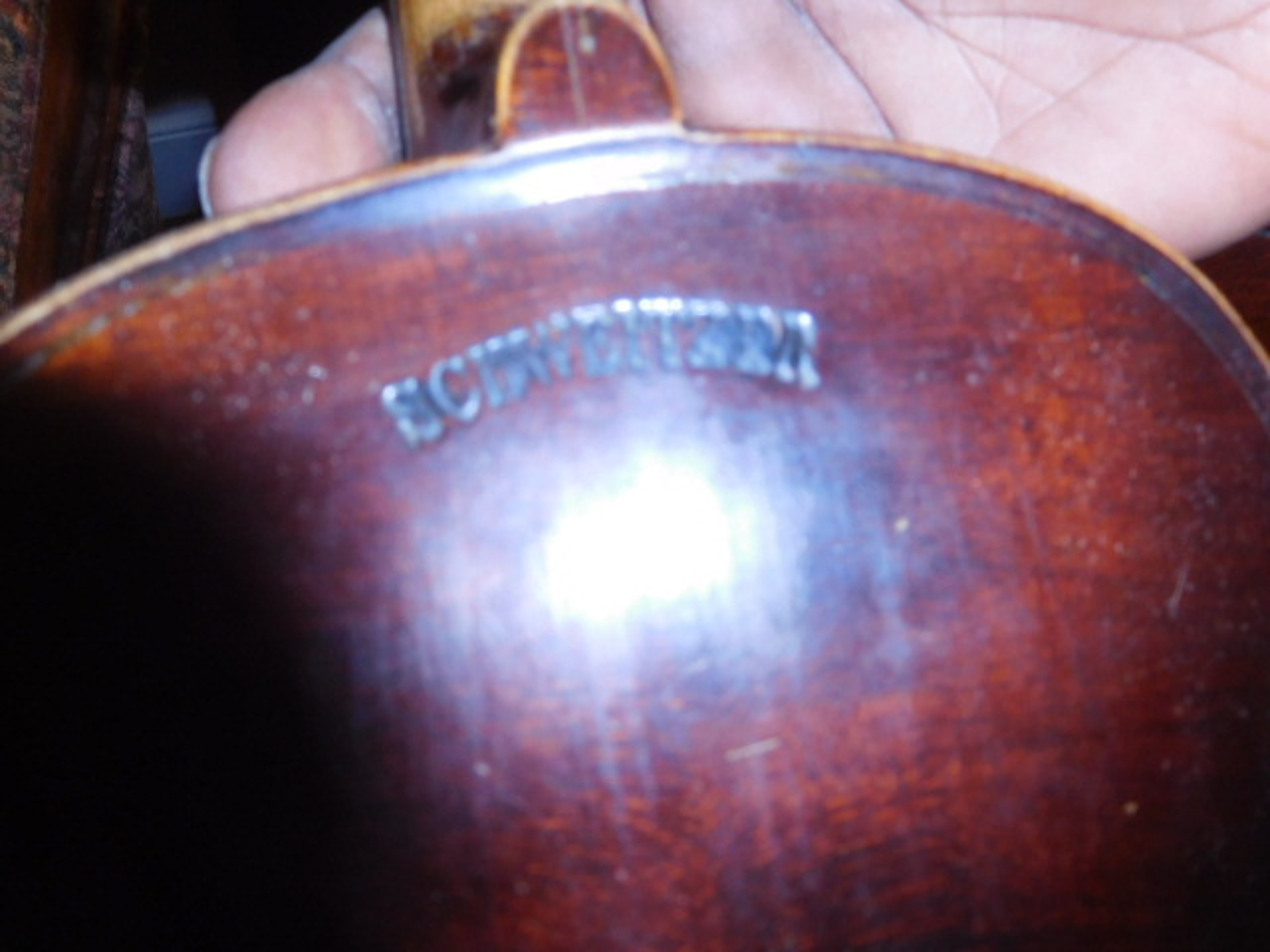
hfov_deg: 69.4
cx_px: 635
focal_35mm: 25
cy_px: 476
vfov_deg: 54.9
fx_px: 917
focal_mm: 4.5
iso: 200
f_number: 3.4
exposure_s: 1/30
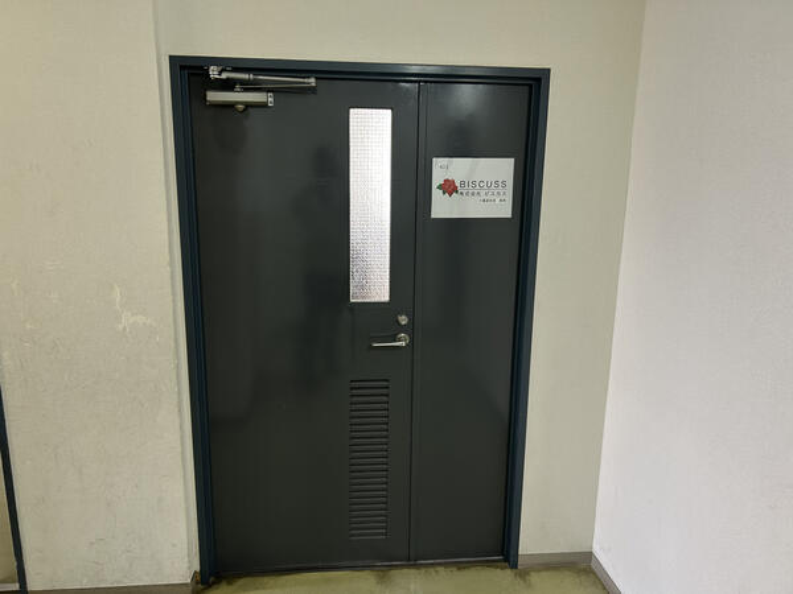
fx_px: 596
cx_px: 396
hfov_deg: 67.3
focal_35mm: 26
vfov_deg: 53.1
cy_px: 297
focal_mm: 5.7
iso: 160
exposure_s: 1/60
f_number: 1.5
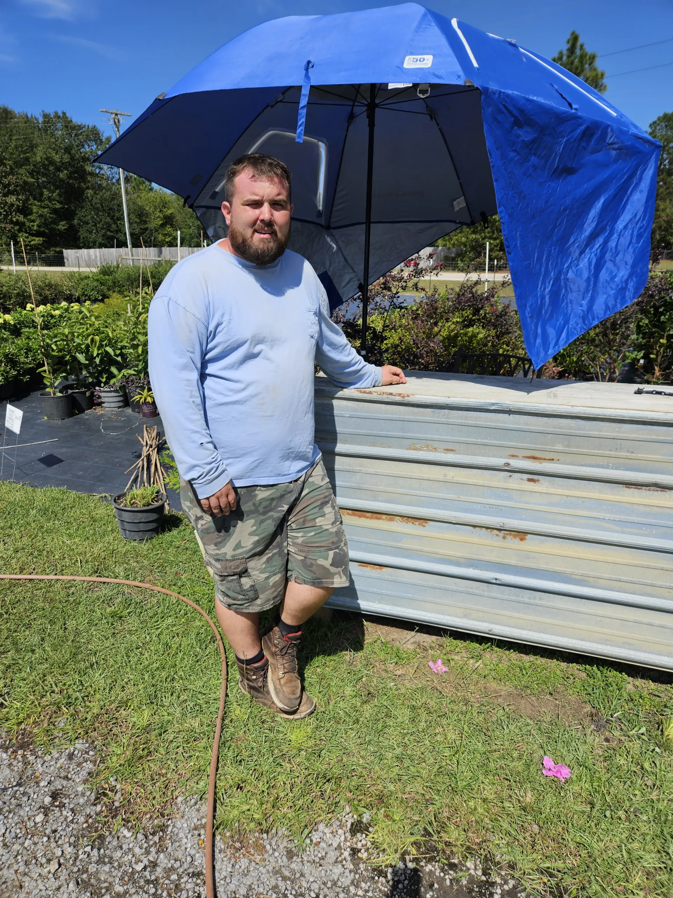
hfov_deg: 58.9
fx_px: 596
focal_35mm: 23
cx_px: 336
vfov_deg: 73.9
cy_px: 449
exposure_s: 1/2643
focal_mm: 5.4
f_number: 1.8
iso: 25
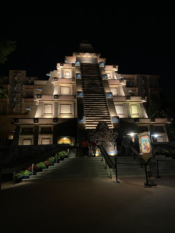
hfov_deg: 53.1
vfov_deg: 67.3
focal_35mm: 26
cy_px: 116
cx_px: 88
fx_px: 175
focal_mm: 4.25
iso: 1000
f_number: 1.8
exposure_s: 1/30
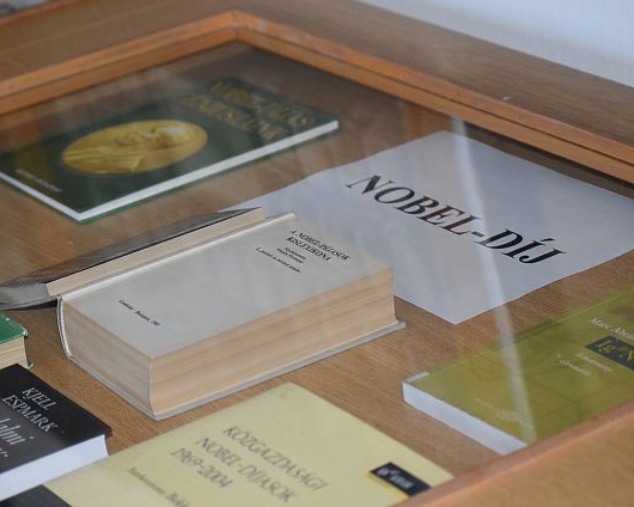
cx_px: 252
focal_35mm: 119
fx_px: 2233
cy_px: 253
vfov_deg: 13.0
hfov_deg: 16.1
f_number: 4.5
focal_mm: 70
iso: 2000
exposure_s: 1/60
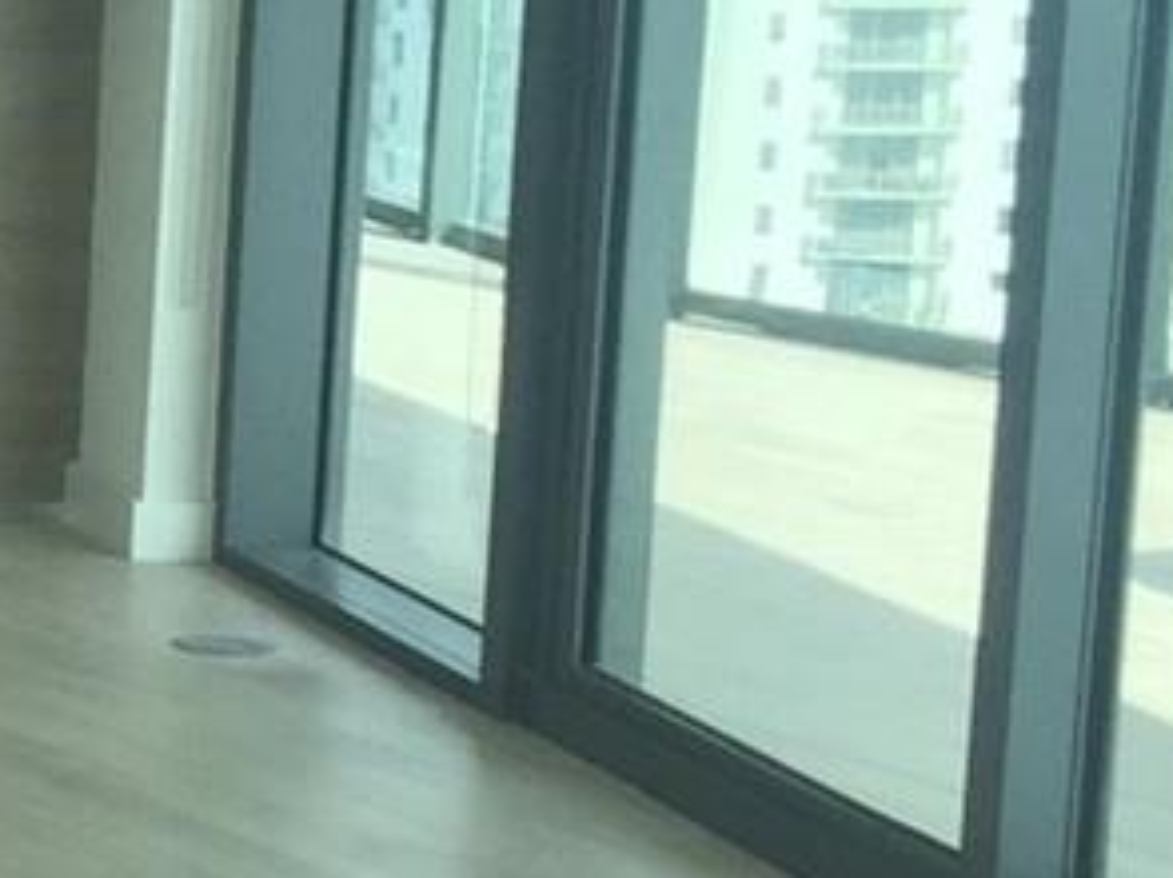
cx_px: -1704
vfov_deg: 9.4
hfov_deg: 10.6
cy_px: 535
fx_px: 5350
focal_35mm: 158
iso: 32
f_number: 2.2
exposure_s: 1/514
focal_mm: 4.15
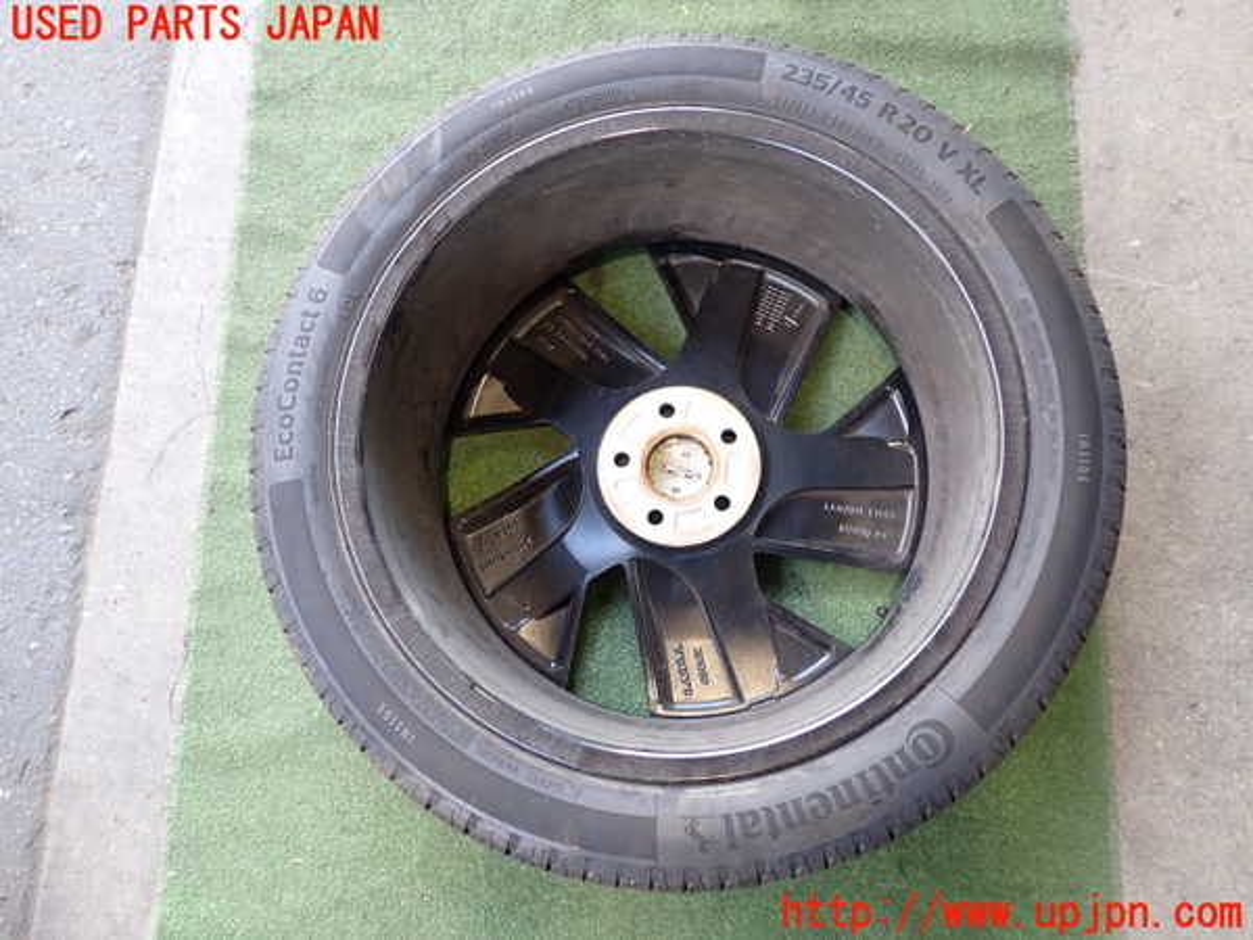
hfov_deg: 60.0
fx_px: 1086
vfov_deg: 46.8
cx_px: 626
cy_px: 470
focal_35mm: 30
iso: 200
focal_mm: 5.4
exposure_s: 1/40
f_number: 2.3
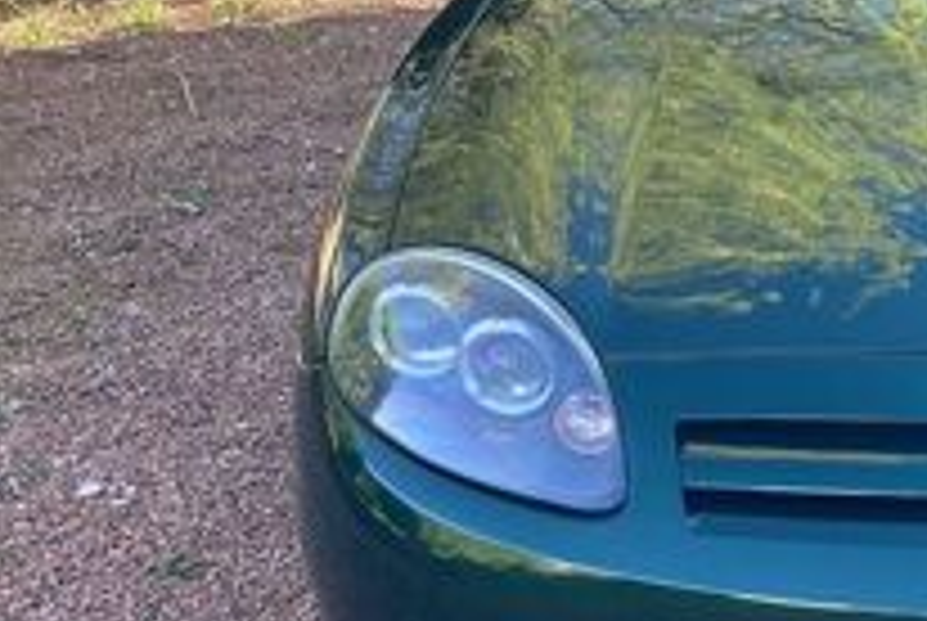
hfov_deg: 24.7
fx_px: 1934
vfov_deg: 18.2
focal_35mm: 75
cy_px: 279
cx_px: 1076
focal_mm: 3.3
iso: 32
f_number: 2.4
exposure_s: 1/100
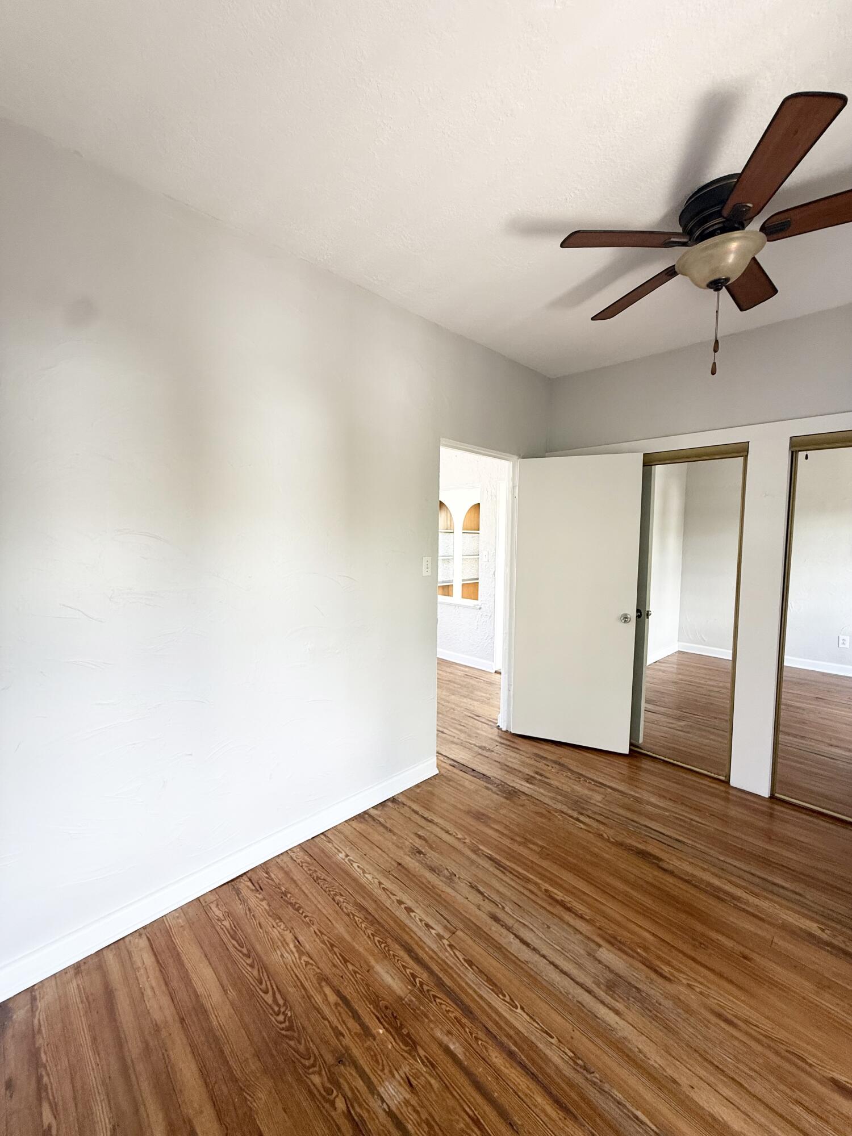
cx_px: 426
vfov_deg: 102.1
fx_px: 459
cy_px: 568
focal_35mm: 14
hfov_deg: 85.7
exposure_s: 1/99
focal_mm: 2.22
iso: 100
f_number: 2.2
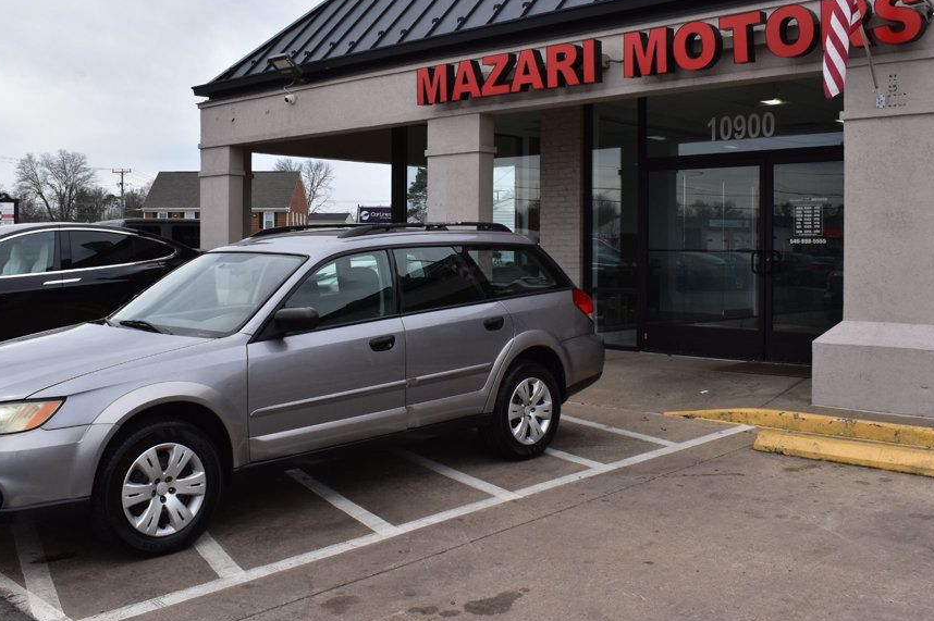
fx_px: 975
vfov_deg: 35.3
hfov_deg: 51.2
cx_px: 458
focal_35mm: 38
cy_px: 254
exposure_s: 1/500
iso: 400
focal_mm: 21
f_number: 11
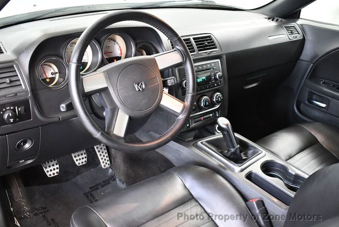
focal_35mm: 36
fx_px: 340
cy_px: 114
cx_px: 170
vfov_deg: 37.0
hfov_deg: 53.1
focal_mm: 18
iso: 3200
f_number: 3.5
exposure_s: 1/60
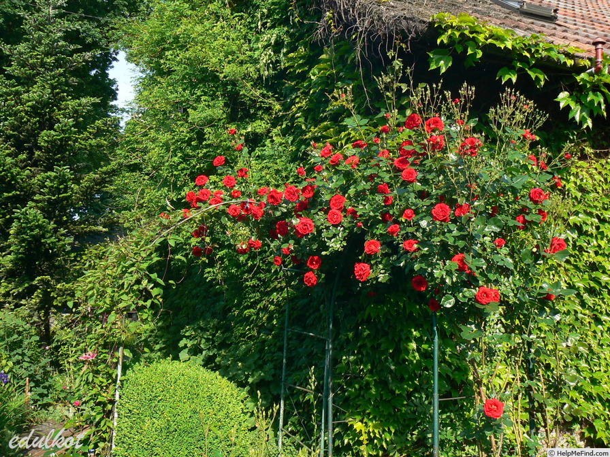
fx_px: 634
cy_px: 228
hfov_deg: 51.4
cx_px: 305
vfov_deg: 39.7
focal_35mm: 36
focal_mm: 6
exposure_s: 1/200
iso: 80
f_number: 5.6
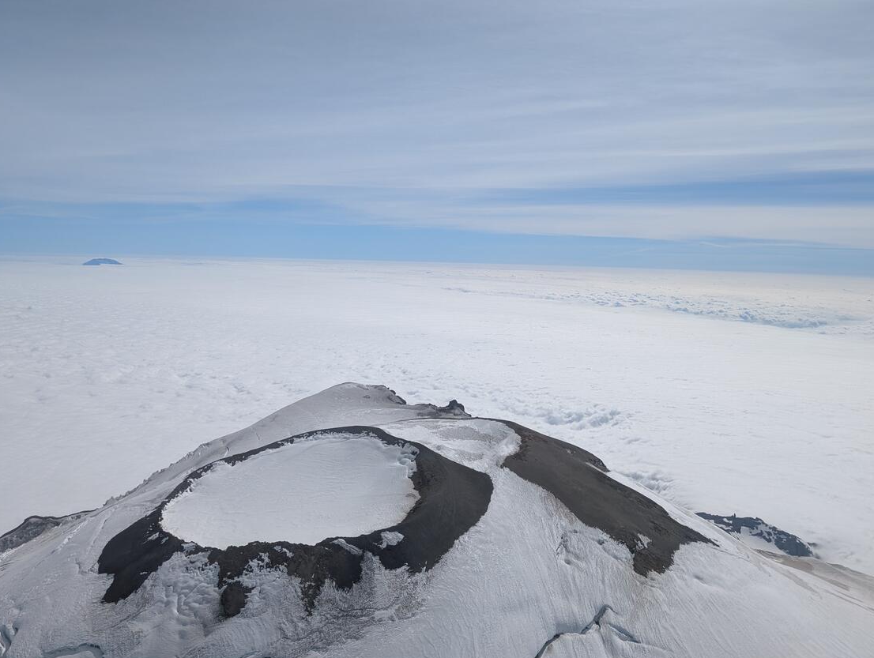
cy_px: 345
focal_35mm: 29
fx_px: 733
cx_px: 393
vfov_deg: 48.3
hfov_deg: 61.4
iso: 34
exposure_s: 1/5291
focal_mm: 6.9
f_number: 1.68
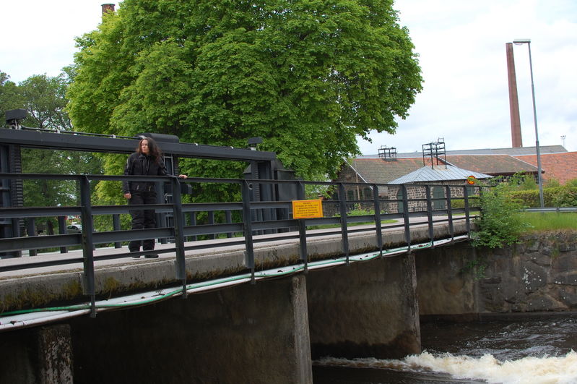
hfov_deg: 37.9
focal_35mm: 52
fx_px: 841
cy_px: 192
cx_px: 288
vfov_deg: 25.7
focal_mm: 35
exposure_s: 1/200
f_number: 7.1
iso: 200
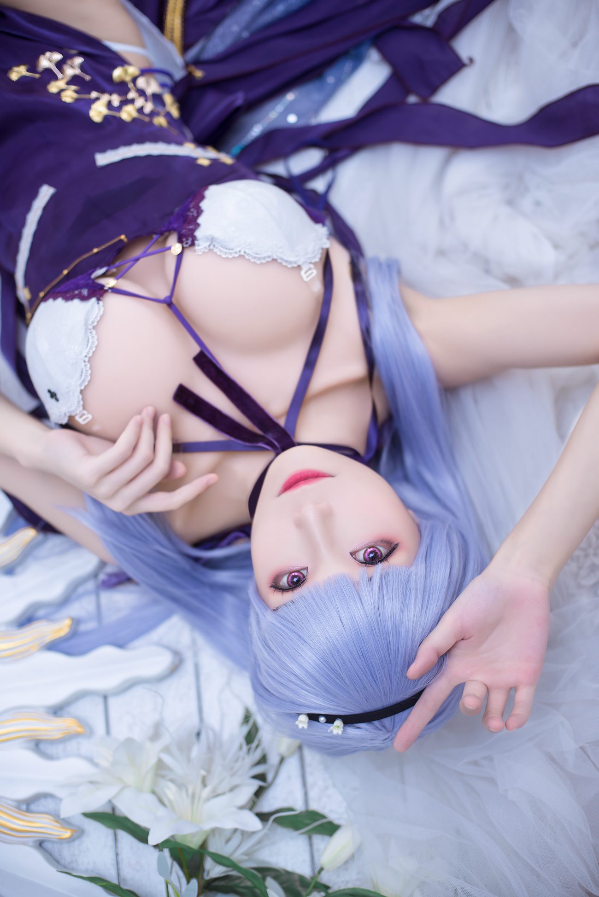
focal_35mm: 50
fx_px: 1247
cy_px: 448
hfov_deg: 27.0
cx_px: 300
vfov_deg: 39.6
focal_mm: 50
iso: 200
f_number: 2.8
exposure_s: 1/200
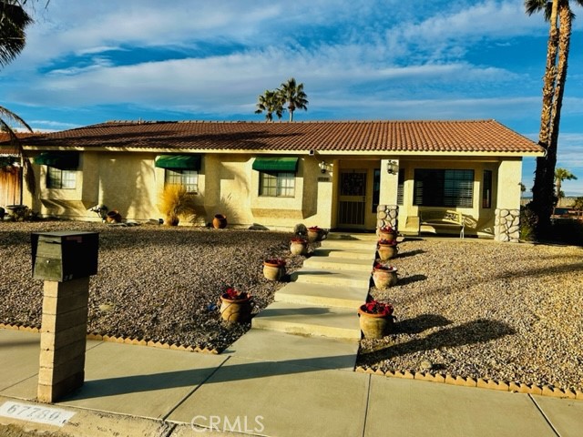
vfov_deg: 53.1
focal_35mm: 26
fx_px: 438
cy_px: 218
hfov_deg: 67.3
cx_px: 292
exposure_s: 1/4274
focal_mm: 5.7
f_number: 1.5
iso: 50
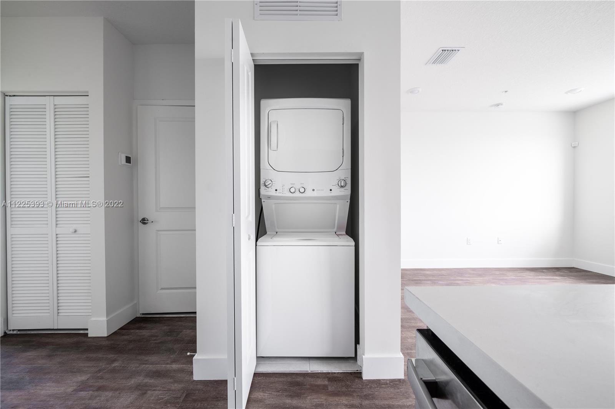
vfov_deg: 85.4
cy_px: 204
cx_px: 308
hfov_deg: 108.3
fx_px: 222
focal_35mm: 13
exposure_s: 1/13
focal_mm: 13
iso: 100
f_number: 10
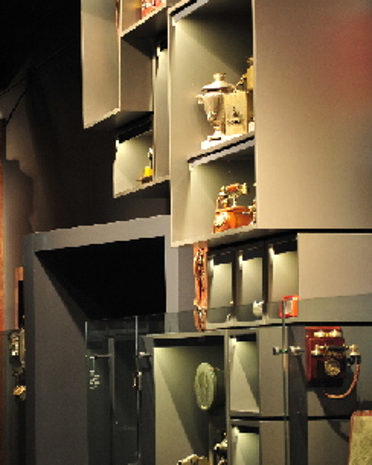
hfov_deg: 11.9
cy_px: 274
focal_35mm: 129
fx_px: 1775
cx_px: 56
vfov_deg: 14.9
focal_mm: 70
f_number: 2.8
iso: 640
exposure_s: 1/10
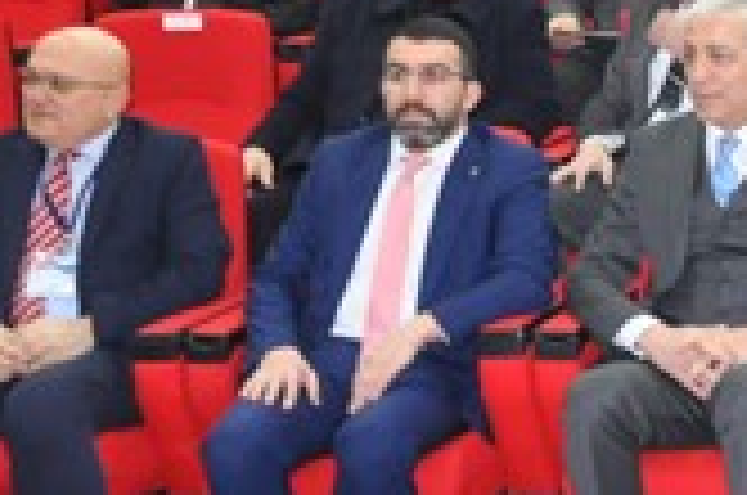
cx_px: 1346
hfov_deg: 16.3
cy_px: 36
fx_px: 2195
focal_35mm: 106
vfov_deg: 12.7
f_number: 4.5
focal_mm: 18
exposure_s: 1/60
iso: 1250
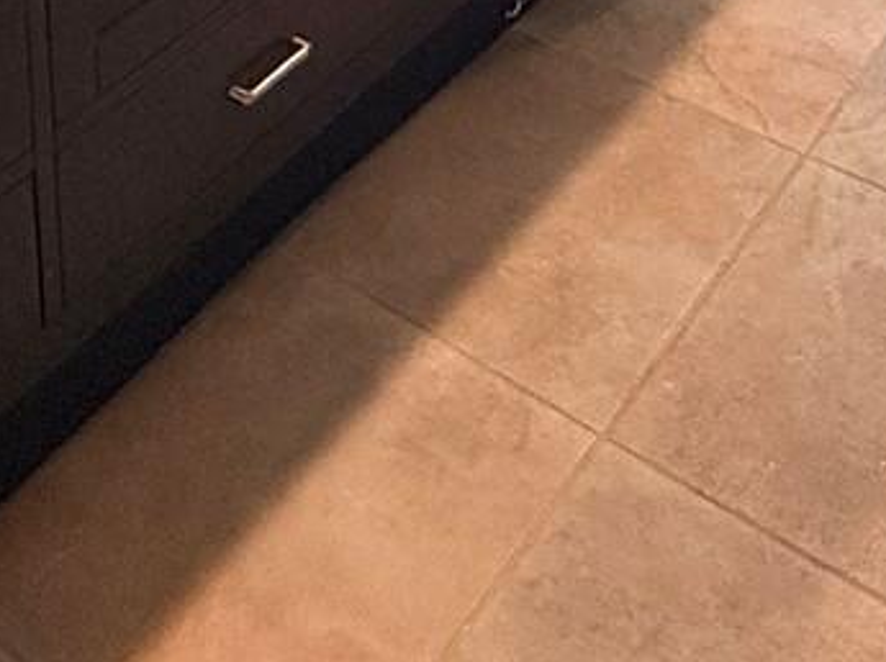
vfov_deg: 15.4
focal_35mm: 65
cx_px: 473
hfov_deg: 29.8
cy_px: -831
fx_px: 1662
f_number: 2.2
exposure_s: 1/120
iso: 200
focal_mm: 2.22
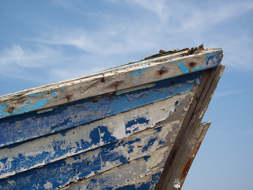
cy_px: 95
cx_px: 126
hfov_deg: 36.8
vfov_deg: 28.0
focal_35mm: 52
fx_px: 380
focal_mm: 10.7
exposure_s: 1/750
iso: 100
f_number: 4.8
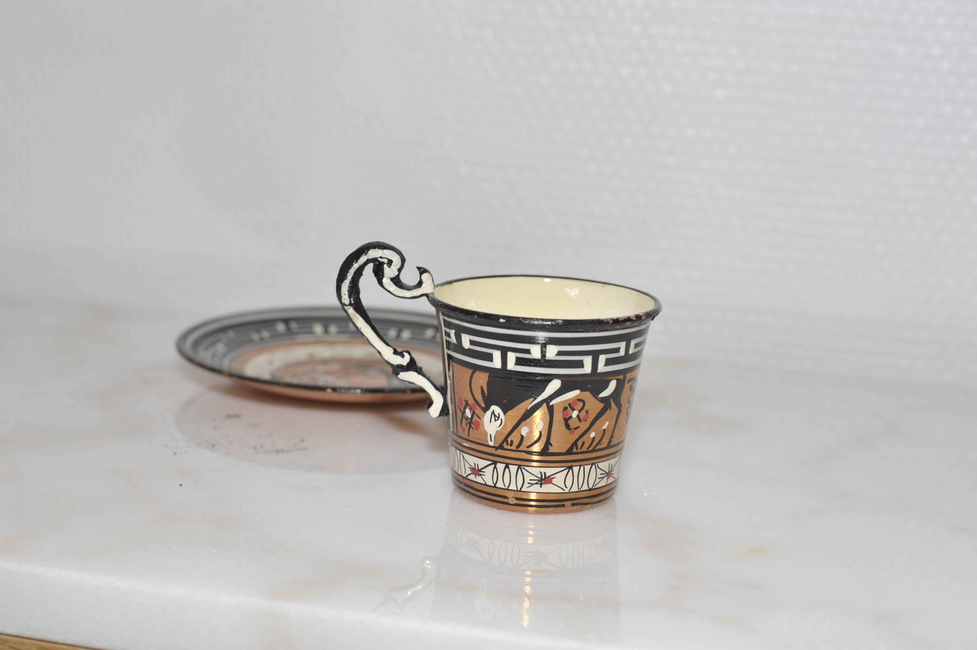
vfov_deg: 27.0
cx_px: 488
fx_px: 1356
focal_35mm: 50
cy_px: 325
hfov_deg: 39.6
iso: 200
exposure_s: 1/80
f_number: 7.1
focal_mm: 50
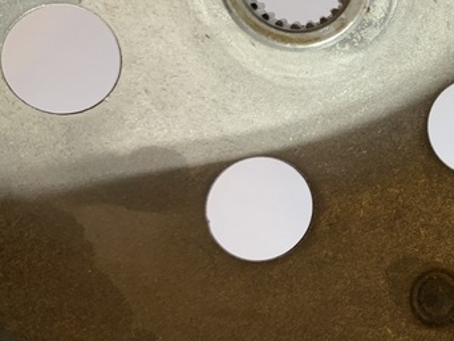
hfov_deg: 30.1
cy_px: 125
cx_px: 489
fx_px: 761
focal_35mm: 58
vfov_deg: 25.2
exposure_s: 1/121
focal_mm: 4.25
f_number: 1.8
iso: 64
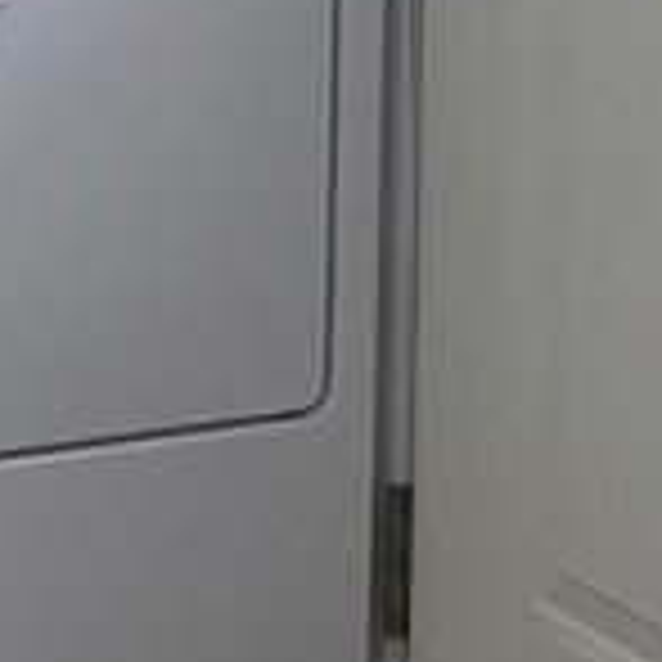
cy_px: -567
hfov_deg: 10.4
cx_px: -450
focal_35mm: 160
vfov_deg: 10.2
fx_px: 3462
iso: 160
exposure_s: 1/60
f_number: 1.8
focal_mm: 4.25
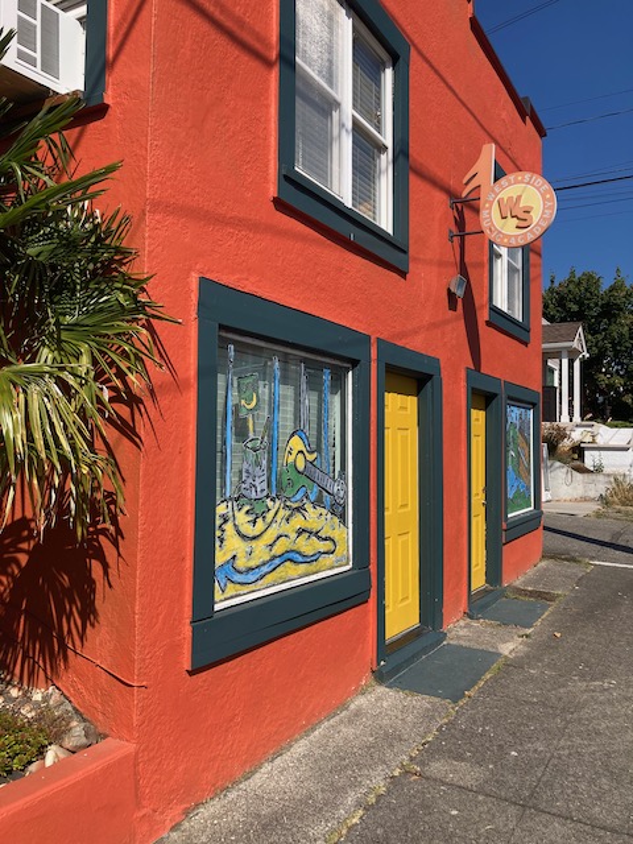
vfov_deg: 63.4
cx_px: 316
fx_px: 683
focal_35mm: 28
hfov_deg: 49.7
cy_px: 422
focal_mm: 3.99
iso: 20
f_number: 1.8
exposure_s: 1/2208
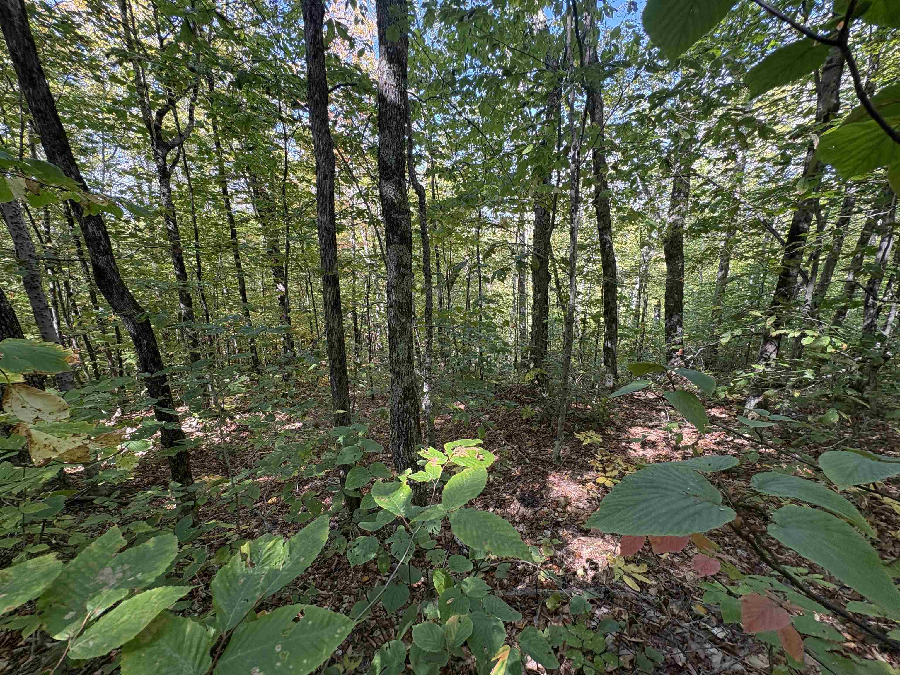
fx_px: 364
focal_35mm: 14
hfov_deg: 102.1
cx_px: 450
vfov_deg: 85.7
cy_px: 338
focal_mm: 2.22
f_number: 2.2
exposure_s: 1/99
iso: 80
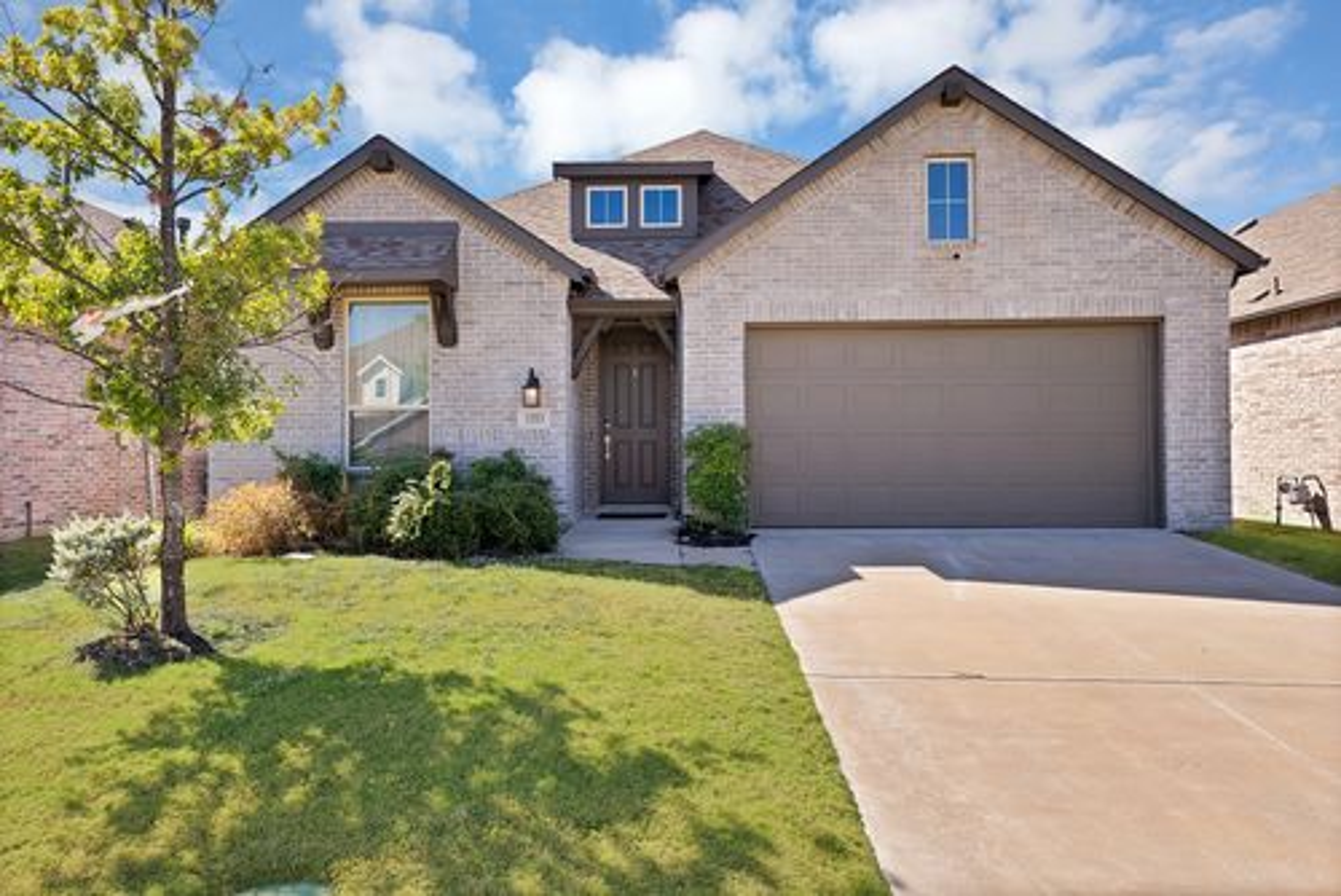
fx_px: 894
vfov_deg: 53.2
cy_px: 448
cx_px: 670
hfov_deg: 73.7
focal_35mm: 24
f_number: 9
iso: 640
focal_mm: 24
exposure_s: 1/200
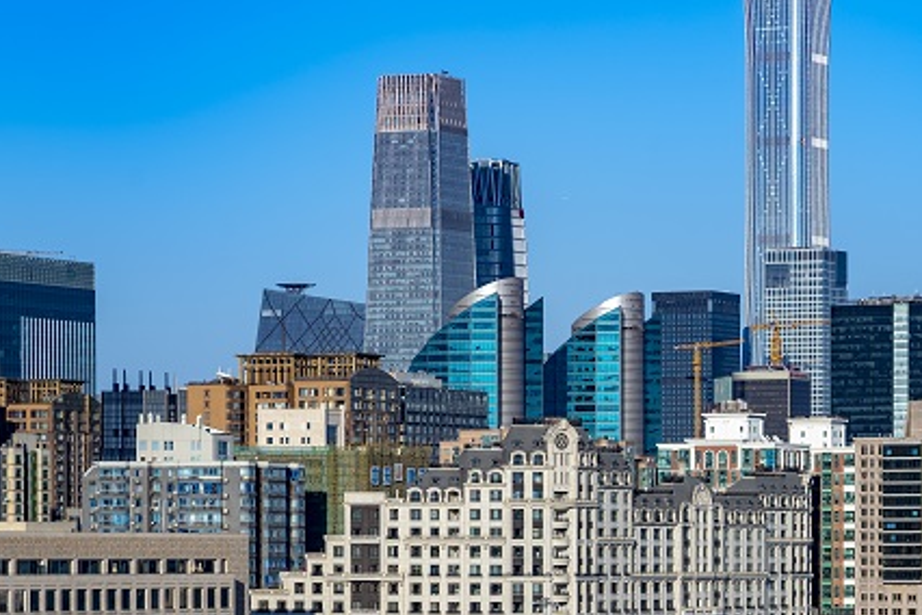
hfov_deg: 12.5
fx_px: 4174
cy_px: 403
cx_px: 775
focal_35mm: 163
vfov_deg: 8.4
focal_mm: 89
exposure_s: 1/320
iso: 100
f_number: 8
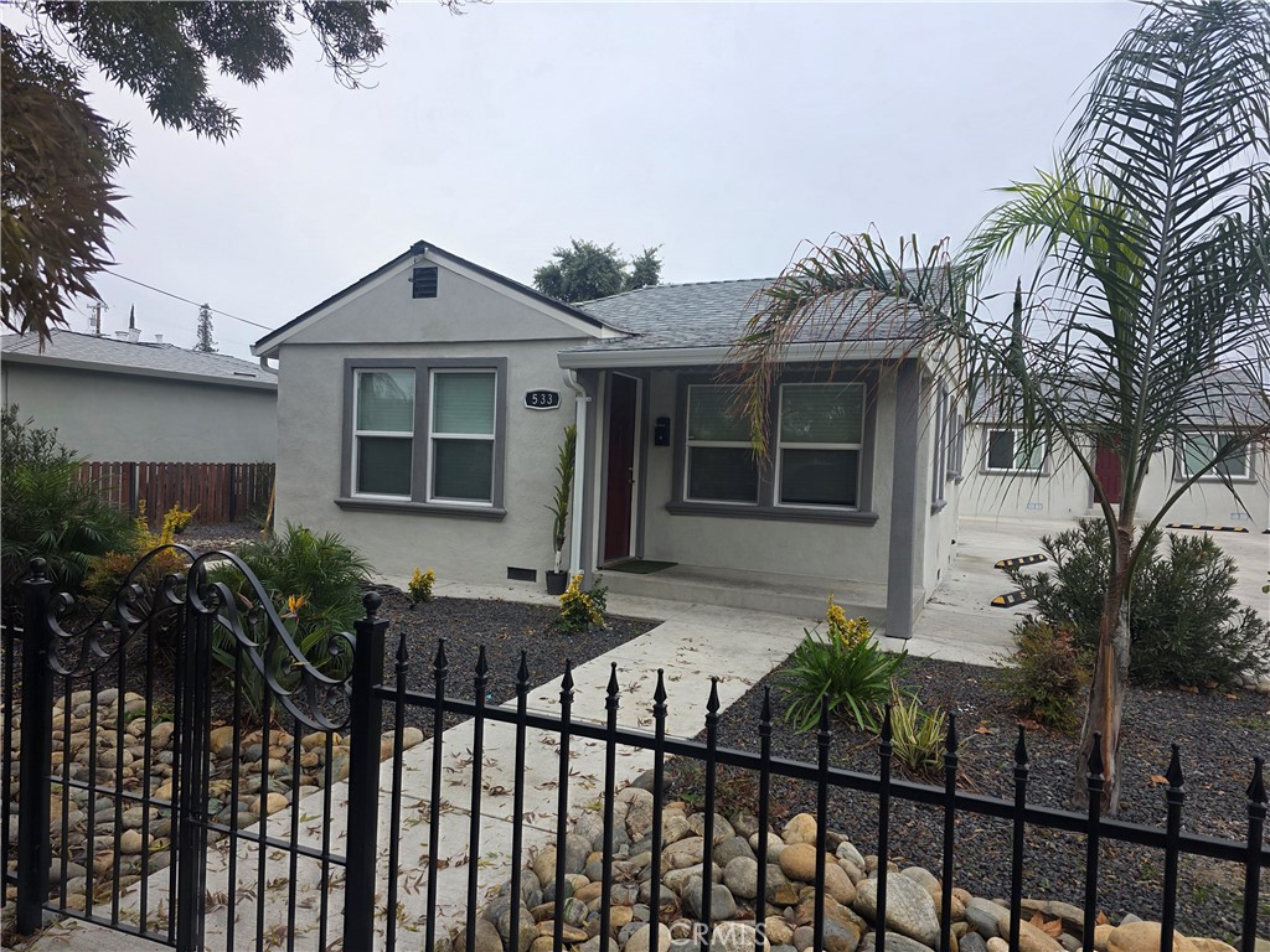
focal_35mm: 23
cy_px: 476
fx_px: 844
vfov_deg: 58.9
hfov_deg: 73.9
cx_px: 635
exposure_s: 1/180
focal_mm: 6.3
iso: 32
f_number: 1.7
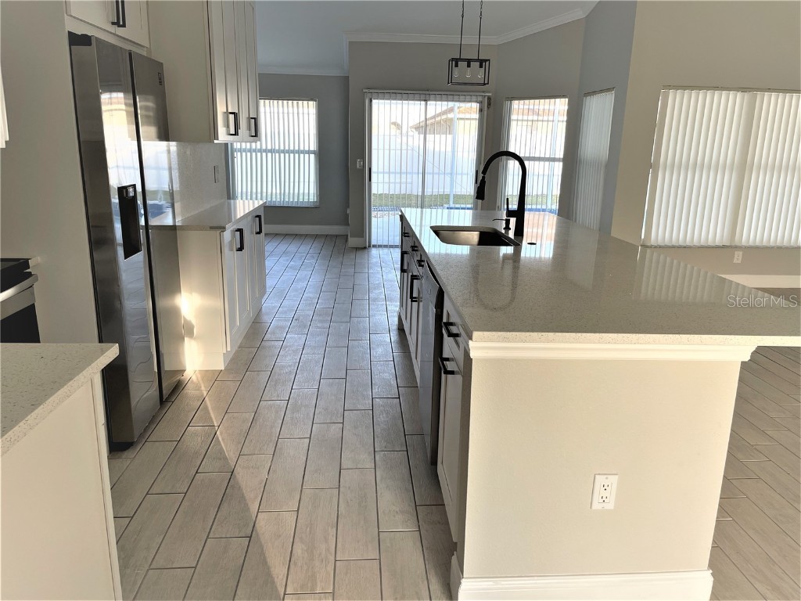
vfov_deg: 53.1
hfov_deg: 67.3
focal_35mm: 26
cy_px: 300
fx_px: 602
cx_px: 400
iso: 50
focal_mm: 5.1
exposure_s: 1/121
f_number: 1.6
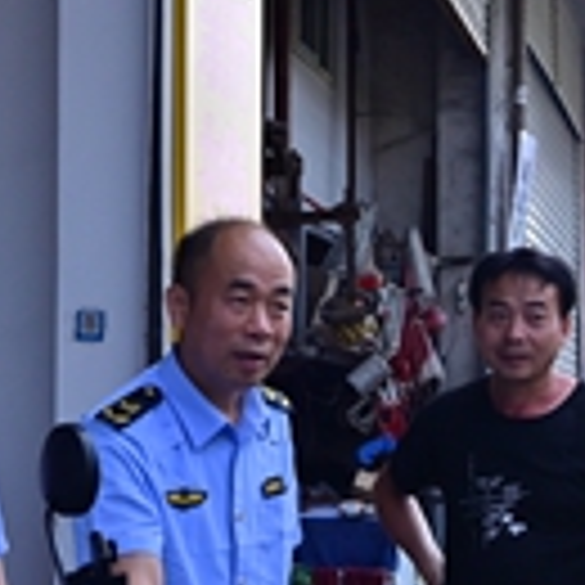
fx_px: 1644
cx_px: 225
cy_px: 374
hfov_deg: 20.1
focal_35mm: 86
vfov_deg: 20.1
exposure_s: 1/400
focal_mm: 24
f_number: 10
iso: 500
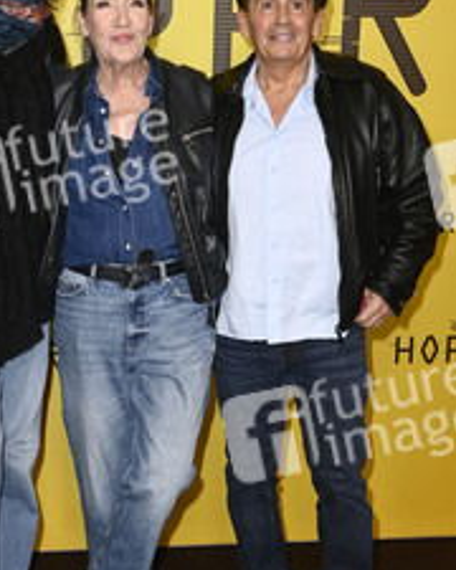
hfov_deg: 20.3
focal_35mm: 75
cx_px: 122
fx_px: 1265
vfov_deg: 25.4
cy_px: 296
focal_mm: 45
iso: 1000
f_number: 5.6
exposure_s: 1/250
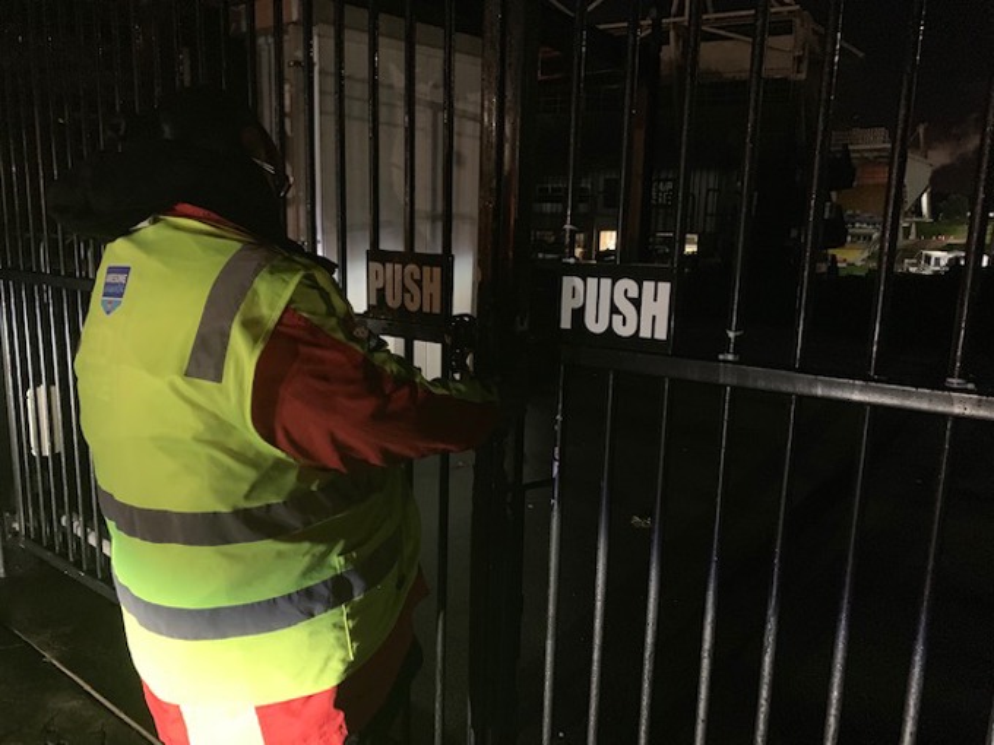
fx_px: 747
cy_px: 372
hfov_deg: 67.3
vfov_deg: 53.1
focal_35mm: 26
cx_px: 497
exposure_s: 1/16
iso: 800
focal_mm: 4.25
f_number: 1.8
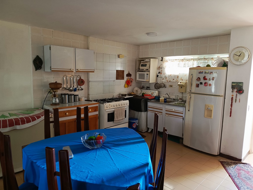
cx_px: 126
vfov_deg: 56.8
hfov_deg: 71.6
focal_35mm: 24
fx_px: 175
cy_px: 95
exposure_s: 1/60
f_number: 1.75
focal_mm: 5.25
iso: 1744
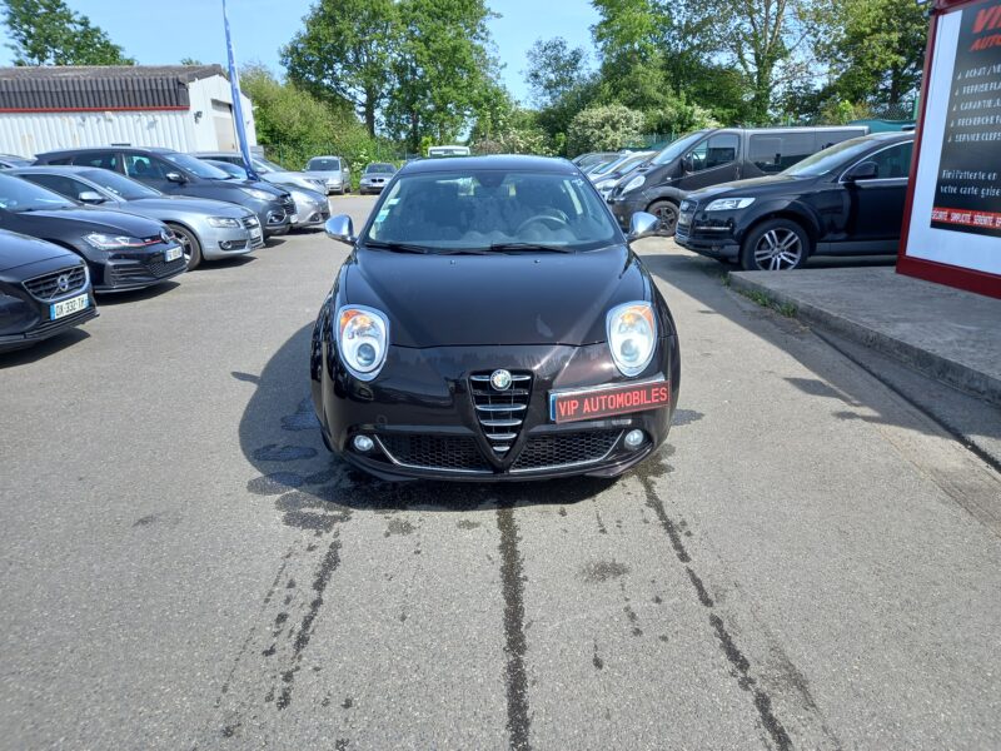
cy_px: 376
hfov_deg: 69.4
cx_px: 500
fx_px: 723
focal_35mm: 25
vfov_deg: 54.9
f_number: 2
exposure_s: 1/308
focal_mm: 4.6
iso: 25
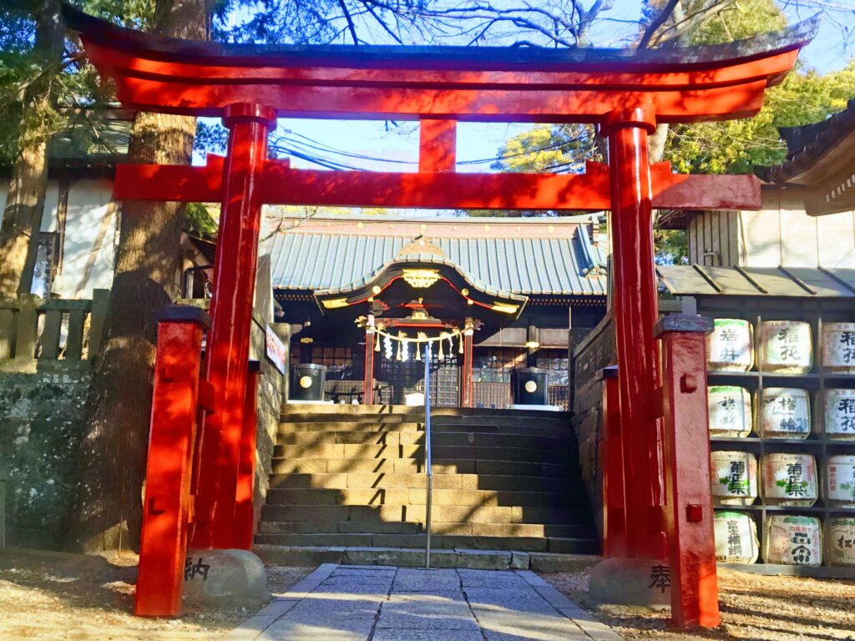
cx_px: 428
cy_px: 320
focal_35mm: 23
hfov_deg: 73.9
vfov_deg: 58.9
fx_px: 568
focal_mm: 5.56
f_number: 1.9
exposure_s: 1/528
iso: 50
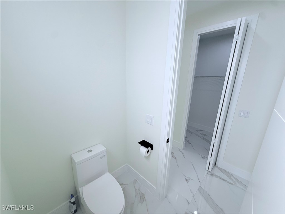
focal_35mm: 14
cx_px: 142
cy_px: 107
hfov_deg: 102.1
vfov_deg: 85.7
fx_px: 115
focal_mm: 2.22
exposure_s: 1/123
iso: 50
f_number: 2.2
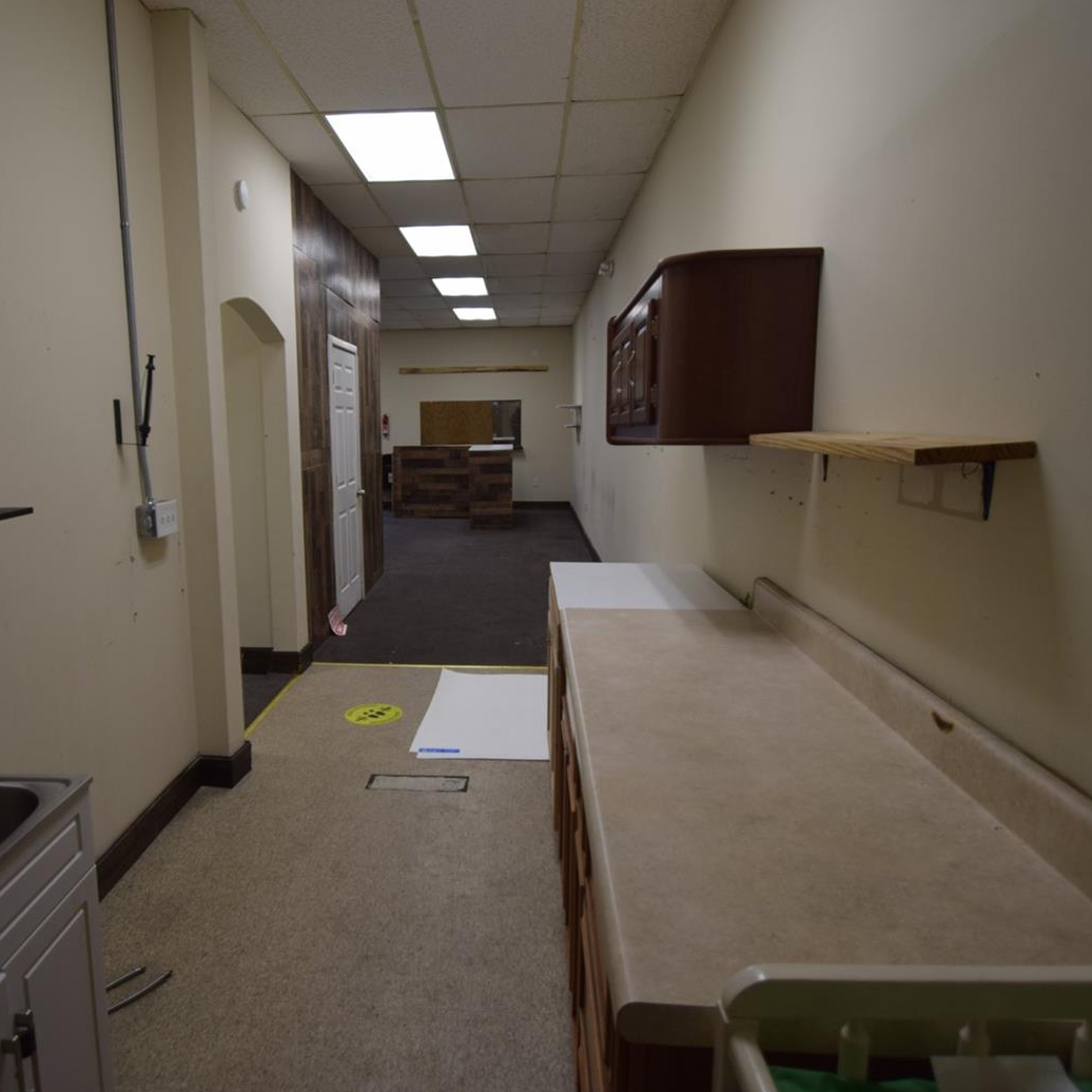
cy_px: 548
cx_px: 457
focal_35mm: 22
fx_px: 773
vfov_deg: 70.5
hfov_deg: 70.0
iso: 400
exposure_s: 1/125
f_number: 3.5
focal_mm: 11
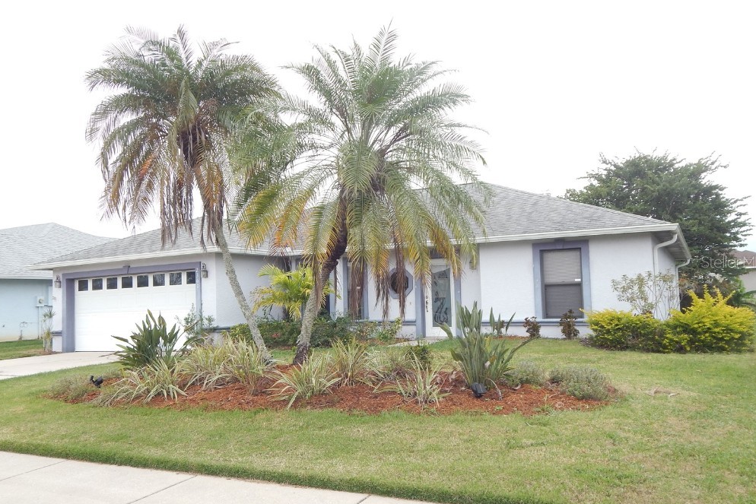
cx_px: 383
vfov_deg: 43.6
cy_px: 262
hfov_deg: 61.9
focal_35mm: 30
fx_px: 630
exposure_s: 1/160
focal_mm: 5.1
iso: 125
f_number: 3.2
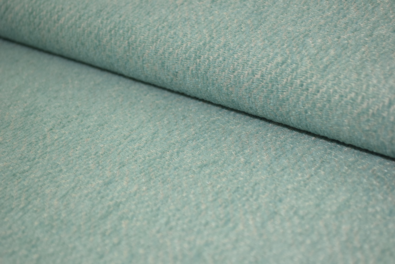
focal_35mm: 82
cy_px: 132
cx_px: 198
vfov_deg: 16.6
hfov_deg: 24.6
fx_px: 906
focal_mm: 55
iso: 400
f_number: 6.3
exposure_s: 1/200
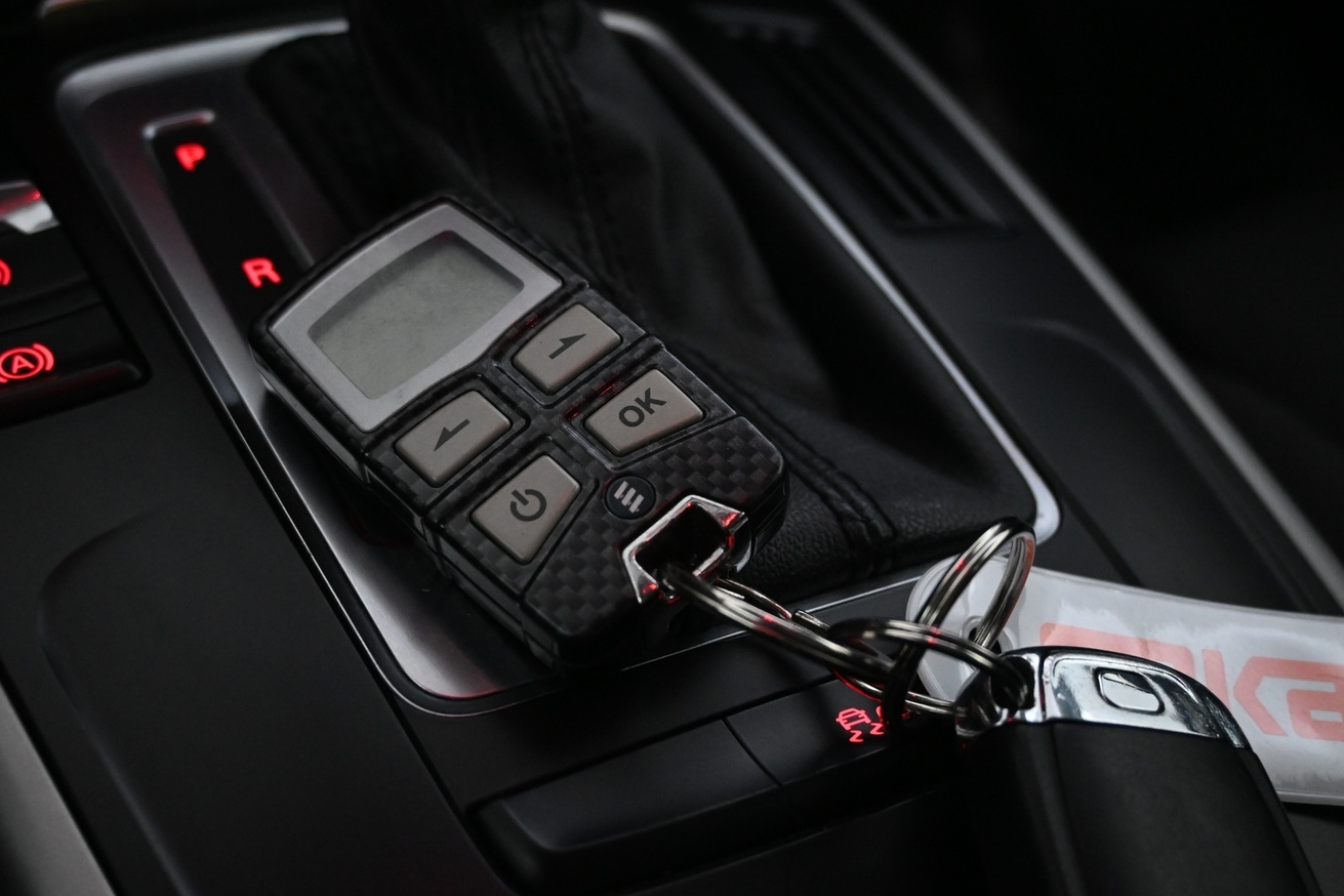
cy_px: 429
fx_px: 1591
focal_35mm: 43
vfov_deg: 31.4
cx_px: 570
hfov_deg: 45.7
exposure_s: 1/40
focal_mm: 23
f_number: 4.2
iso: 2500
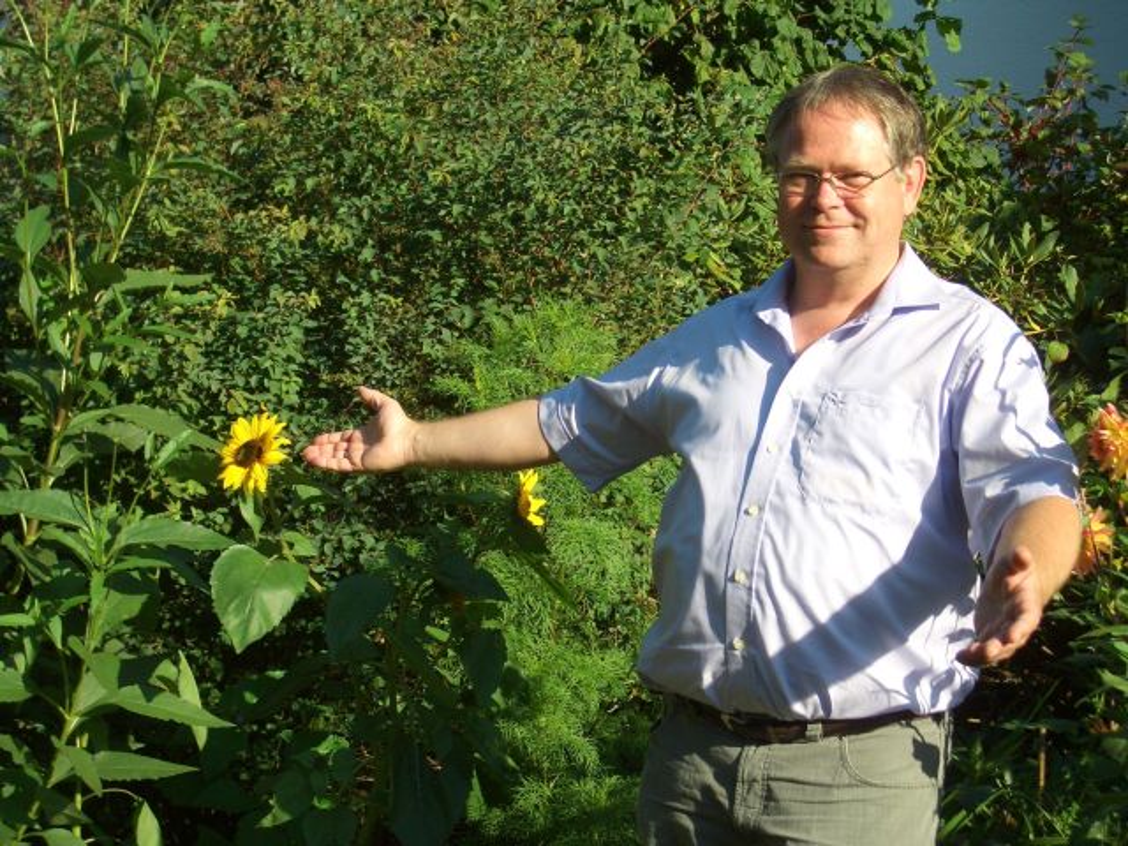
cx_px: 564
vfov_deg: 23.7
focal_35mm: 62
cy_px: 423
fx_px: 2020
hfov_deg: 31.2
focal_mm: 10.2
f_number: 3.5
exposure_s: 1/500
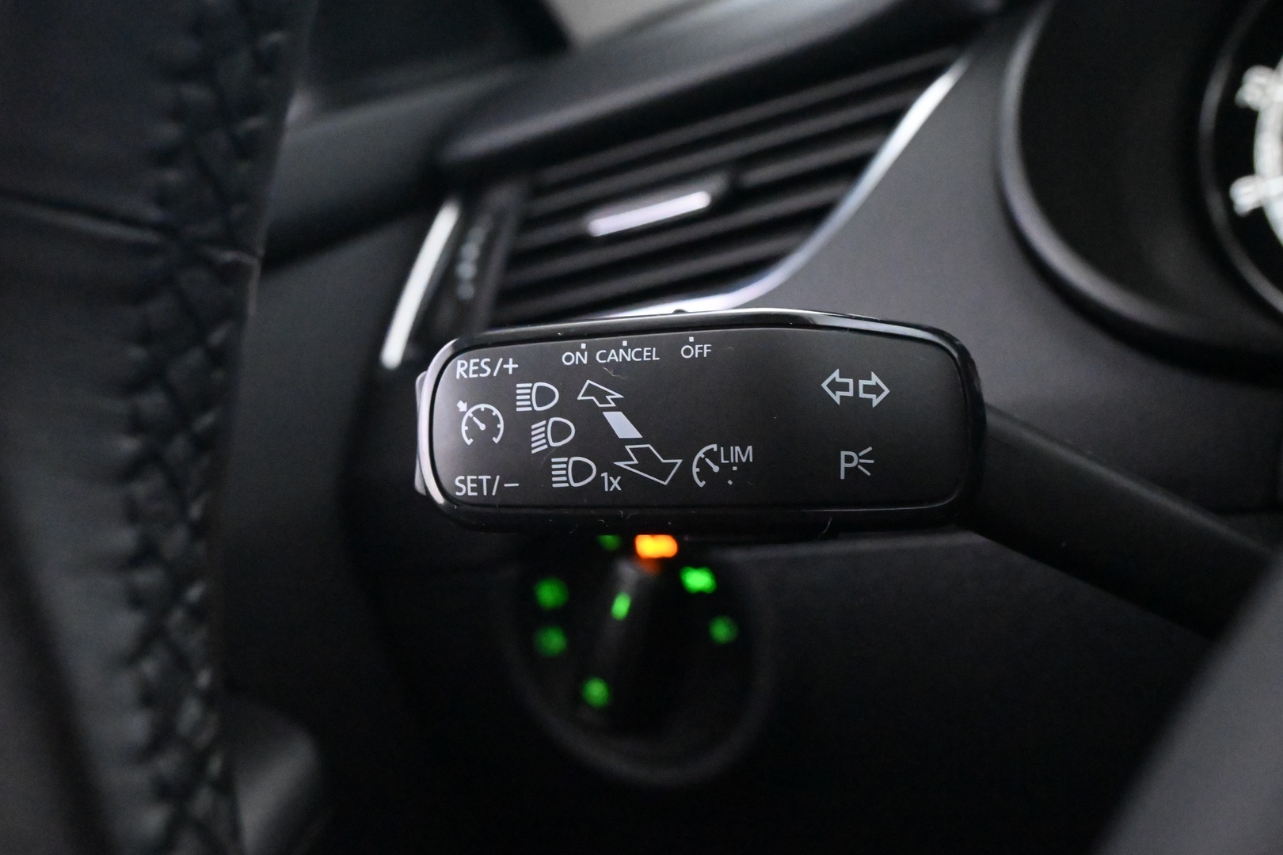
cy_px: 428
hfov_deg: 48.7
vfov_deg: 33.6
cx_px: 642
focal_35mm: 40
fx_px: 1417
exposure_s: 1/40
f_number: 6.3
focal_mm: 26.5
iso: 16000
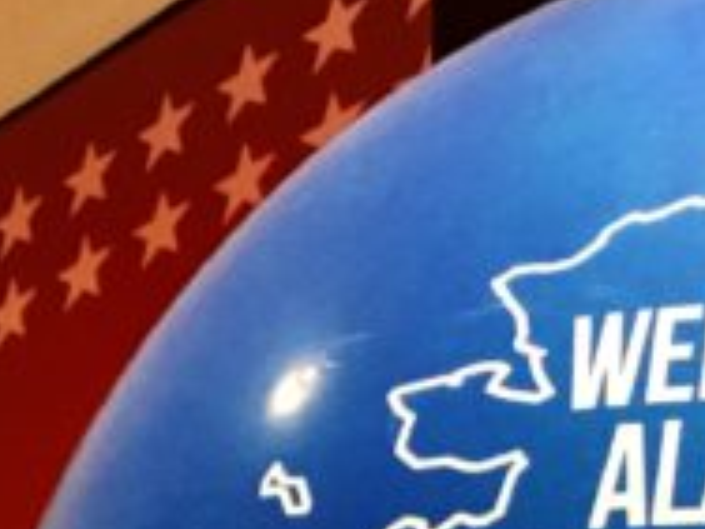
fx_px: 2607
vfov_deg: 11.0
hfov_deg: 15.3
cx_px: 142
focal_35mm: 128
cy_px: 884
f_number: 2.2
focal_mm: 4.15
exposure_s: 1/15
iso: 200
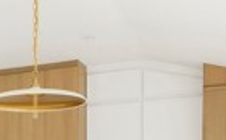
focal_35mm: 84
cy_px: 214
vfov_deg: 14.4
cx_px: -32
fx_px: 517
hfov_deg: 23.0
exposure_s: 1/80
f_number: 13
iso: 640
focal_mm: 18
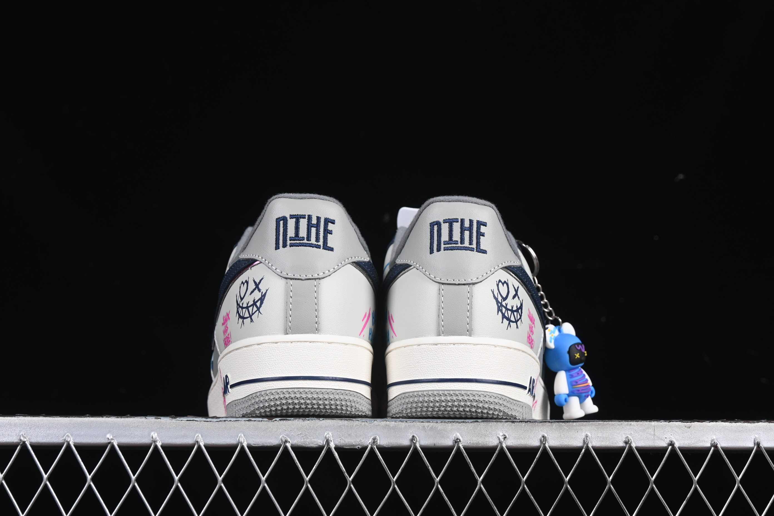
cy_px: 258
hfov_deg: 27.0
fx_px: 1612
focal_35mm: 75
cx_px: 387
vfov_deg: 18.2
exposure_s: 1/80
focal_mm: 50
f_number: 8
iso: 160
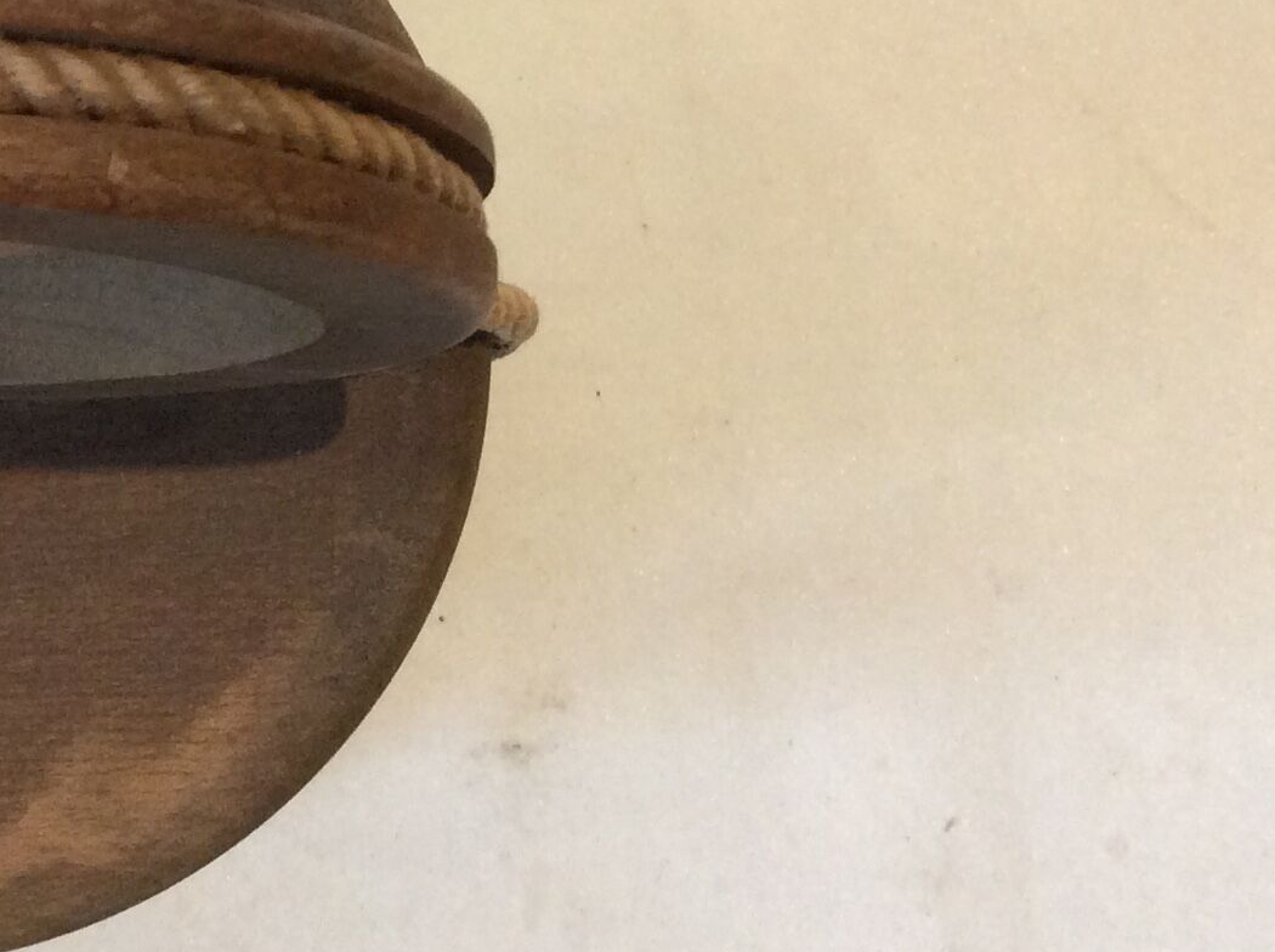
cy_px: 62
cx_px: -253
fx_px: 2905
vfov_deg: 18.3
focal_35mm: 79
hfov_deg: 22.8
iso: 125
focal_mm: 3.3
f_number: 2.4
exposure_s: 1/25
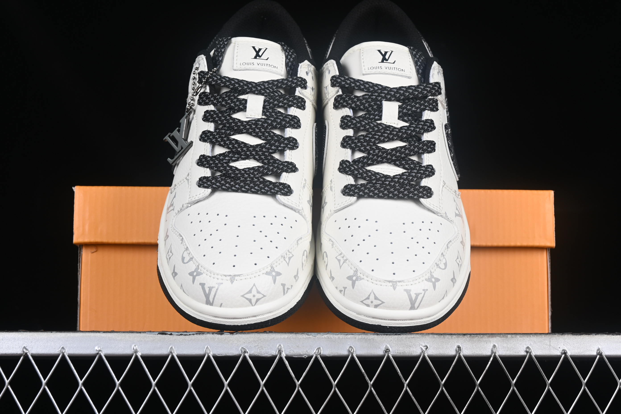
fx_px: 1294
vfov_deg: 18.2
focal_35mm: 75
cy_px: 207
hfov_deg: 27.0
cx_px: 310
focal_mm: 50
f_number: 8
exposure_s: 1/80
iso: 160
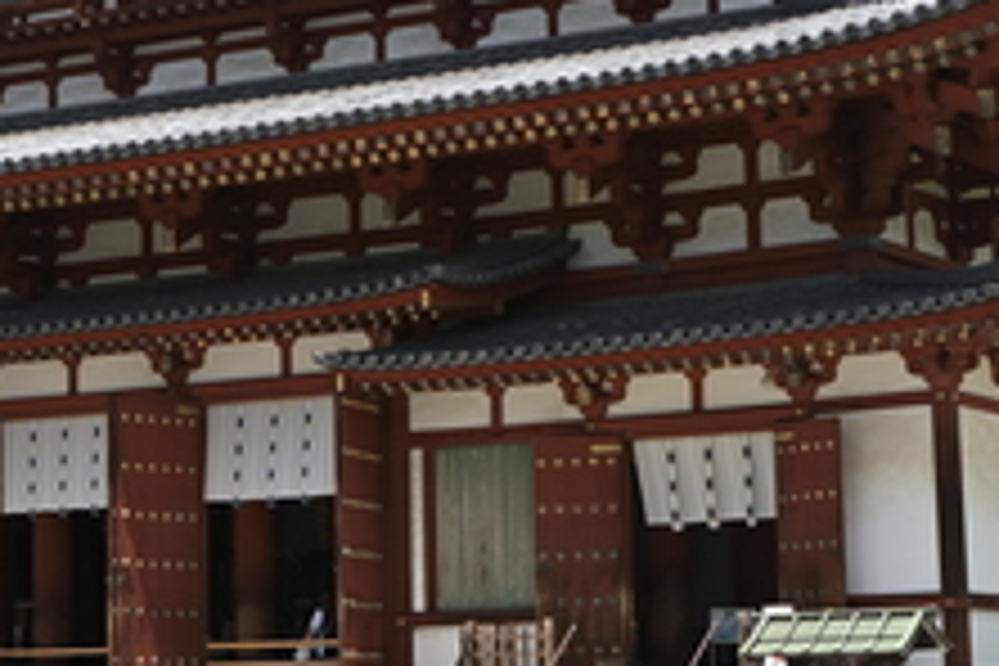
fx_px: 3357
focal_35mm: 121
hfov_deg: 16.9
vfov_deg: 11.3
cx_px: 306
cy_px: 160
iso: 100
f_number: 9
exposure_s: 1/320
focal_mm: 28
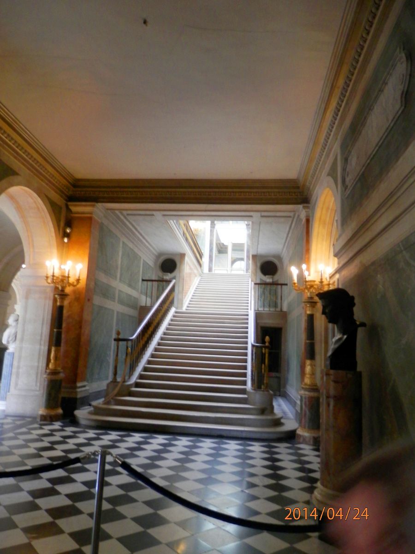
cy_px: 277
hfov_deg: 54.9
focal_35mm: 25
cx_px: 208
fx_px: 400
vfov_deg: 69.4
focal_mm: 4.5
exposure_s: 1/15
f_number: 3
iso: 200
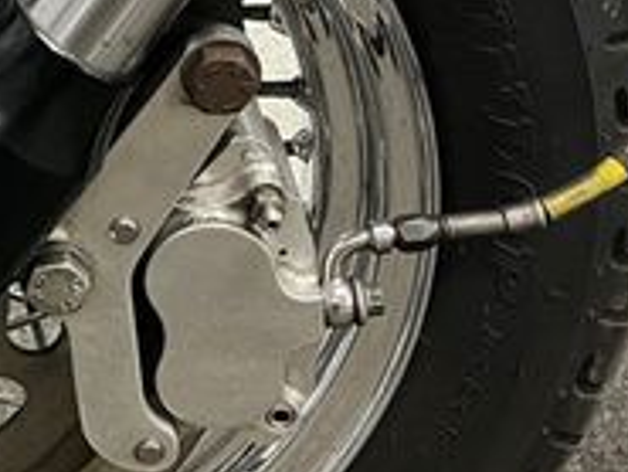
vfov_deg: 16.2
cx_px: -81
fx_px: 1634
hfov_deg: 20.6
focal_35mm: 90
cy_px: 24
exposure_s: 1/50
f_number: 1.6
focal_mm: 5.1
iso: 500
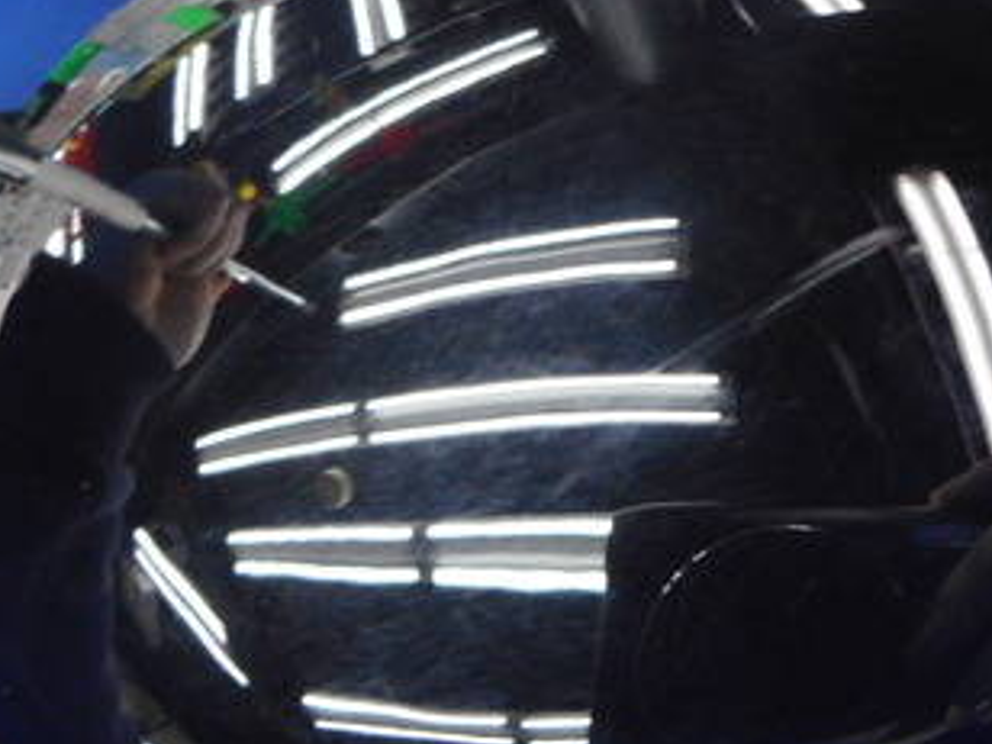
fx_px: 1490
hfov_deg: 36.0
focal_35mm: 52
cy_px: 267
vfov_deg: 27.9
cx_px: 744
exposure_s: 1/30
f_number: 3.7
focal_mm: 4.5
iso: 280
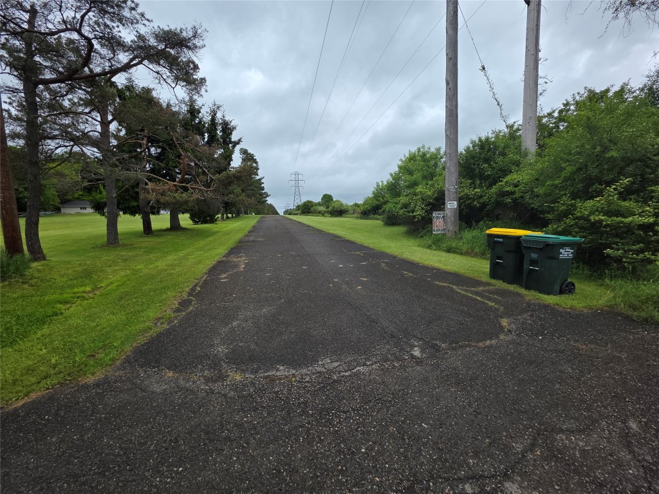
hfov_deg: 106.2
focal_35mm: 13
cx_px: 330
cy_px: 247
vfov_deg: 89.9
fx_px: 247
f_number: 1.9
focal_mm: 2.2
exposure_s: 1/650
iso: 40
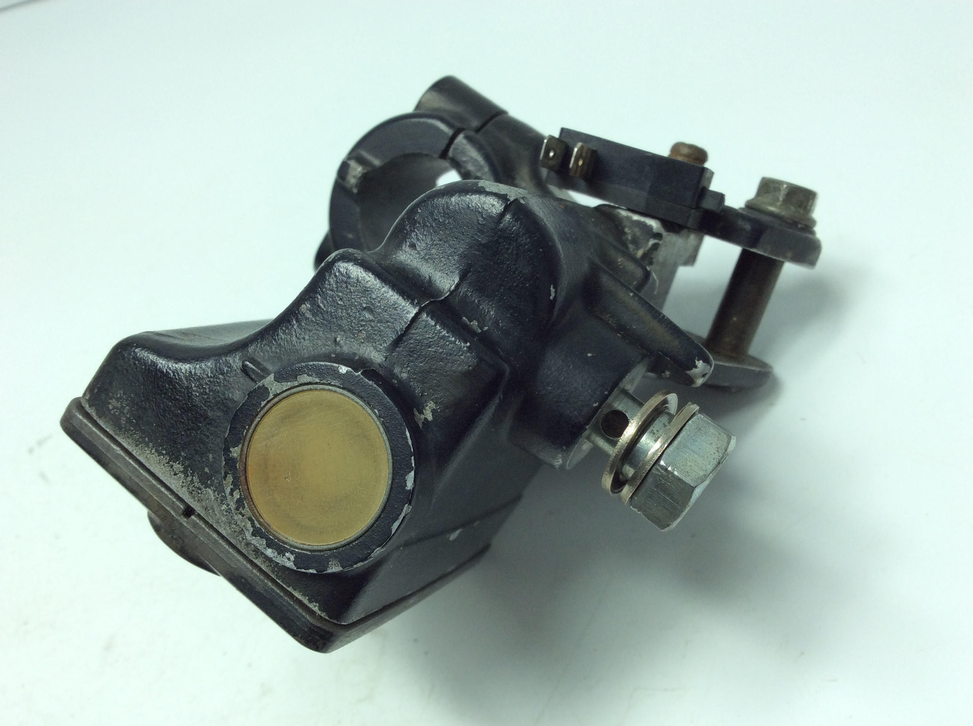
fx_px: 898
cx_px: 486
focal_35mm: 32
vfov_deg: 44.1
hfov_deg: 56.9
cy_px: 363
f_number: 2.4
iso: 32
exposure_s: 1/263
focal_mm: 3.3
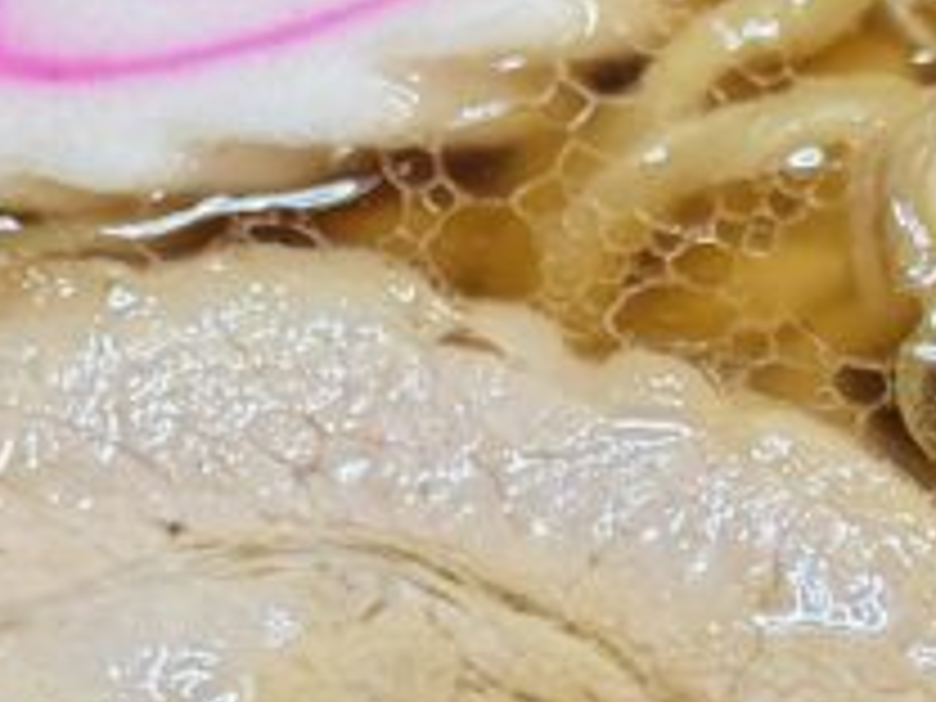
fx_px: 4002
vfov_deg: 10.0
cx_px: 454
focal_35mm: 148
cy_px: 621
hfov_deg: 13.3
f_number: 1.78
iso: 200
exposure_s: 1/115
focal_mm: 6.76
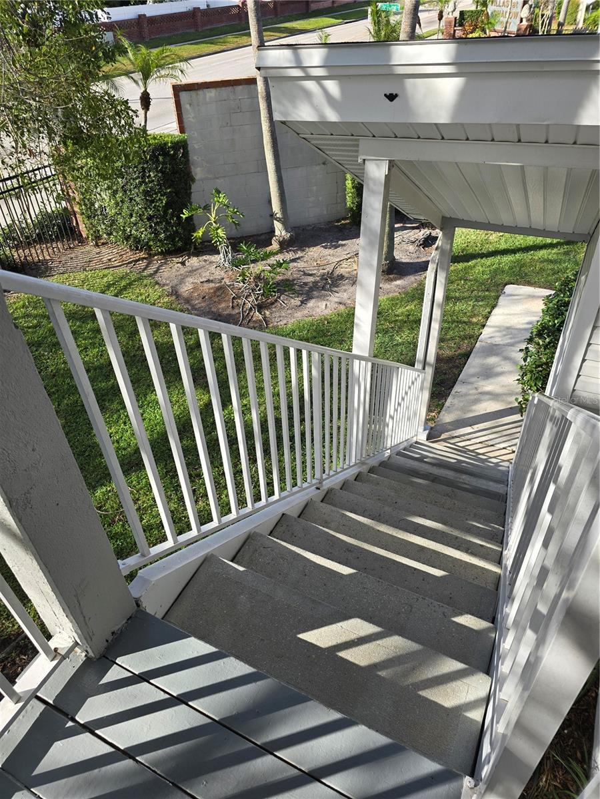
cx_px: 300
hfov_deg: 58.9
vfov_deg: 73.9
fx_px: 532
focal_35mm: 23
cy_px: 400
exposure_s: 1/258
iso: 12
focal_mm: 6.3
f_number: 1.7
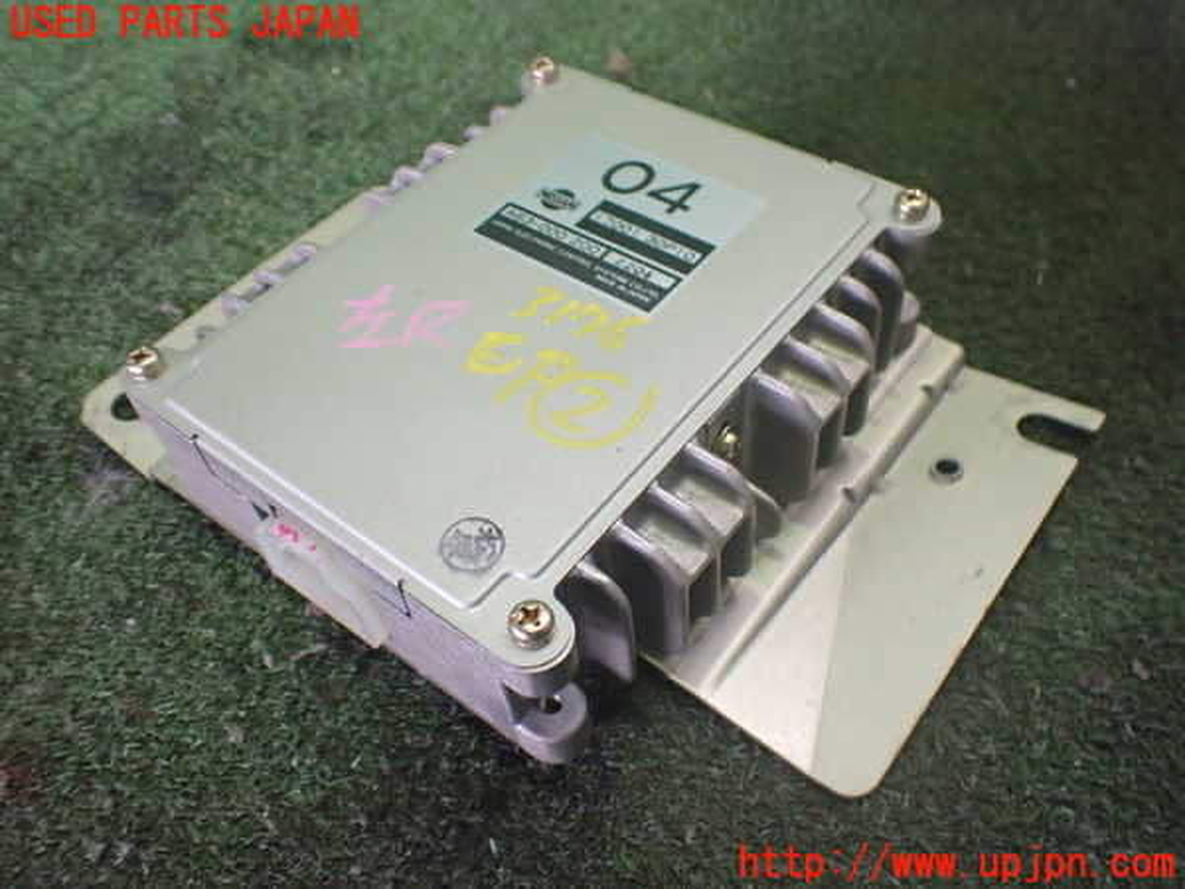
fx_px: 1027
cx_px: 592
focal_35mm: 30
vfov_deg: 46.8
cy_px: 444
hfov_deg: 60.0
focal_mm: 5.4
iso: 800
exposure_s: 1/125
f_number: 2.3
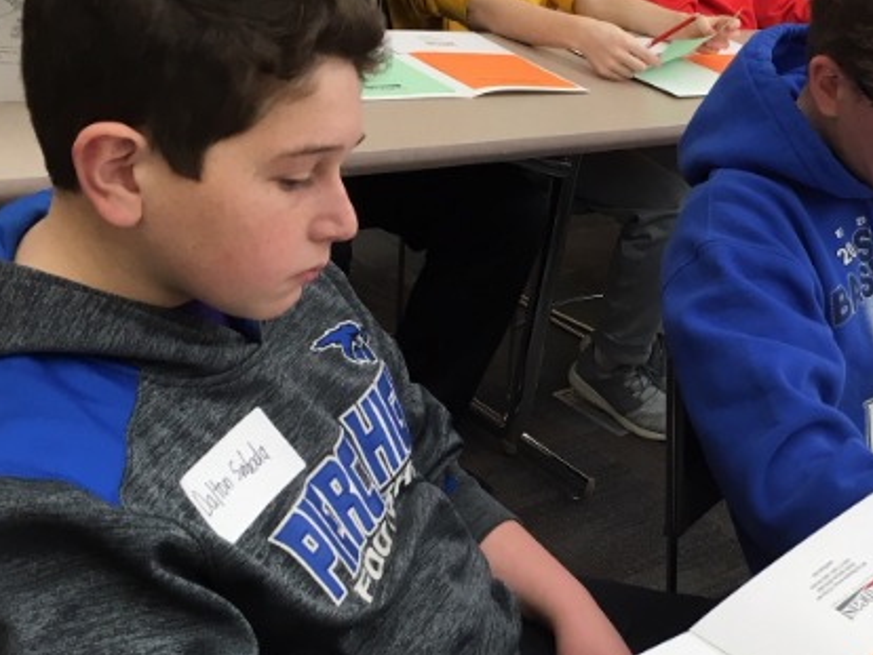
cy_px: 425
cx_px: 675
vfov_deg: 26.0
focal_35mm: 56
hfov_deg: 33.5
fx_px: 1413
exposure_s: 1/30
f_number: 2.2
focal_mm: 4.15
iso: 32
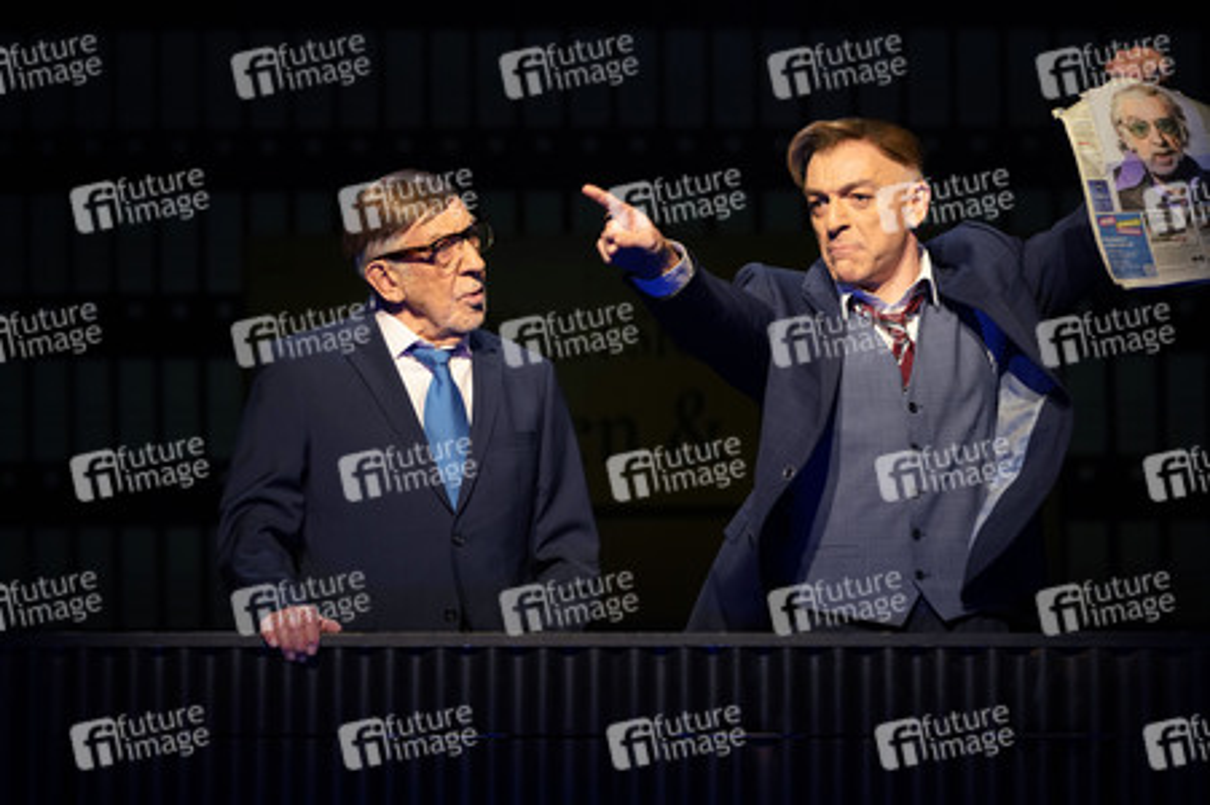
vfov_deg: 7.2
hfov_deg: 10.8
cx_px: 605
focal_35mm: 190
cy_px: 402
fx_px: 6381
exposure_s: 1/250
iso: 2000
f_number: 5.6
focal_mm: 190
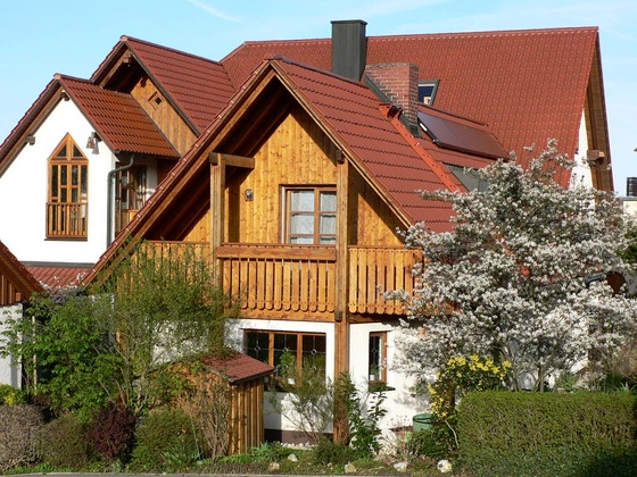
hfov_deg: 29.4
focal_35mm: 66
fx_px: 1215
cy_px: 238
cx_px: 318
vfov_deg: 22.3
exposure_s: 1/320
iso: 80
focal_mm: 11
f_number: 4
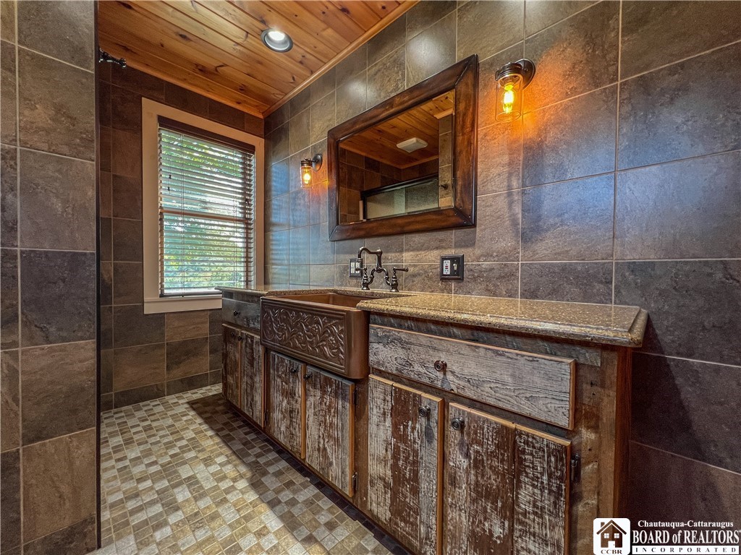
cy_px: 278
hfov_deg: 106.2
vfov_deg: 89.9
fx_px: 278
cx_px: 370
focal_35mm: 13
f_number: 1.8
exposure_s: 1/60
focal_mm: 1.57
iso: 125
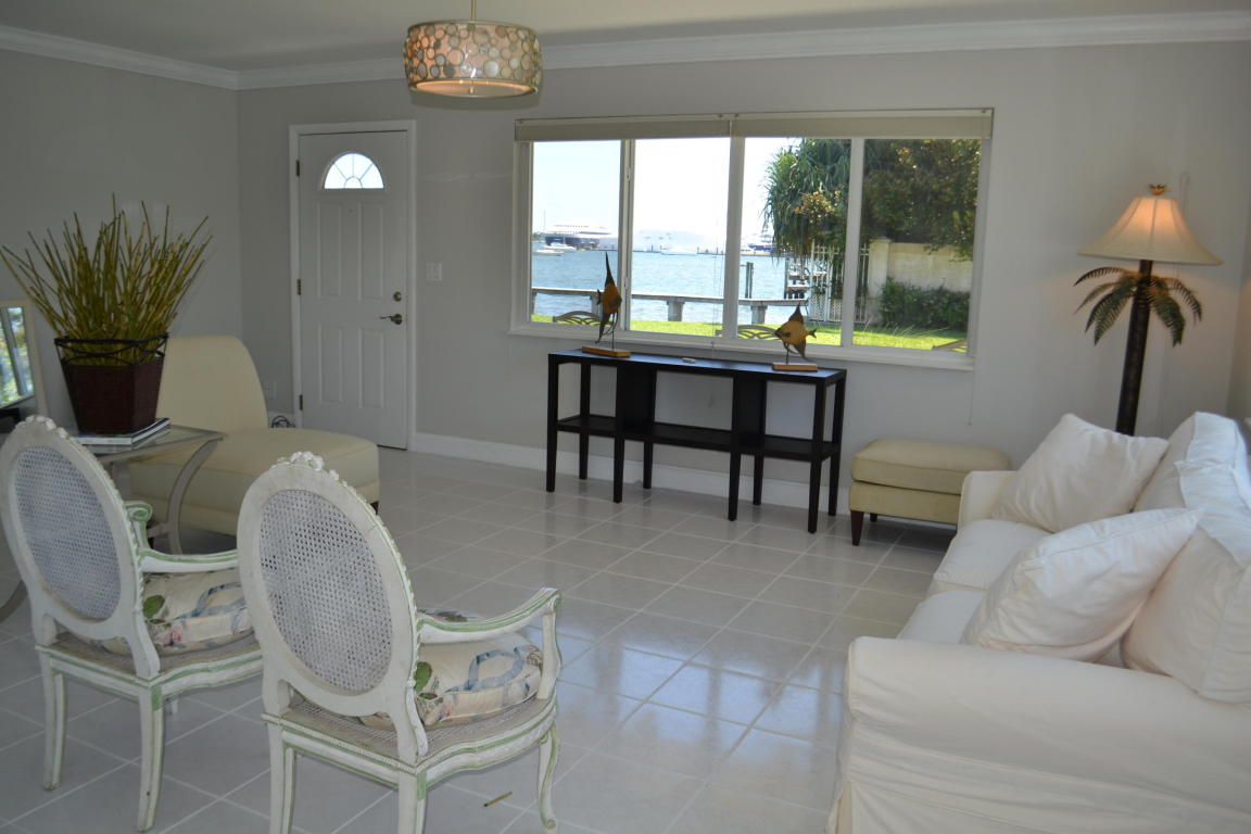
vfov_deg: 47.9
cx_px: 626
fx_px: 938
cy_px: 417
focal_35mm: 27
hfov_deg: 67.4
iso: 100
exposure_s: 1/125
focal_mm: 18
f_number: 4
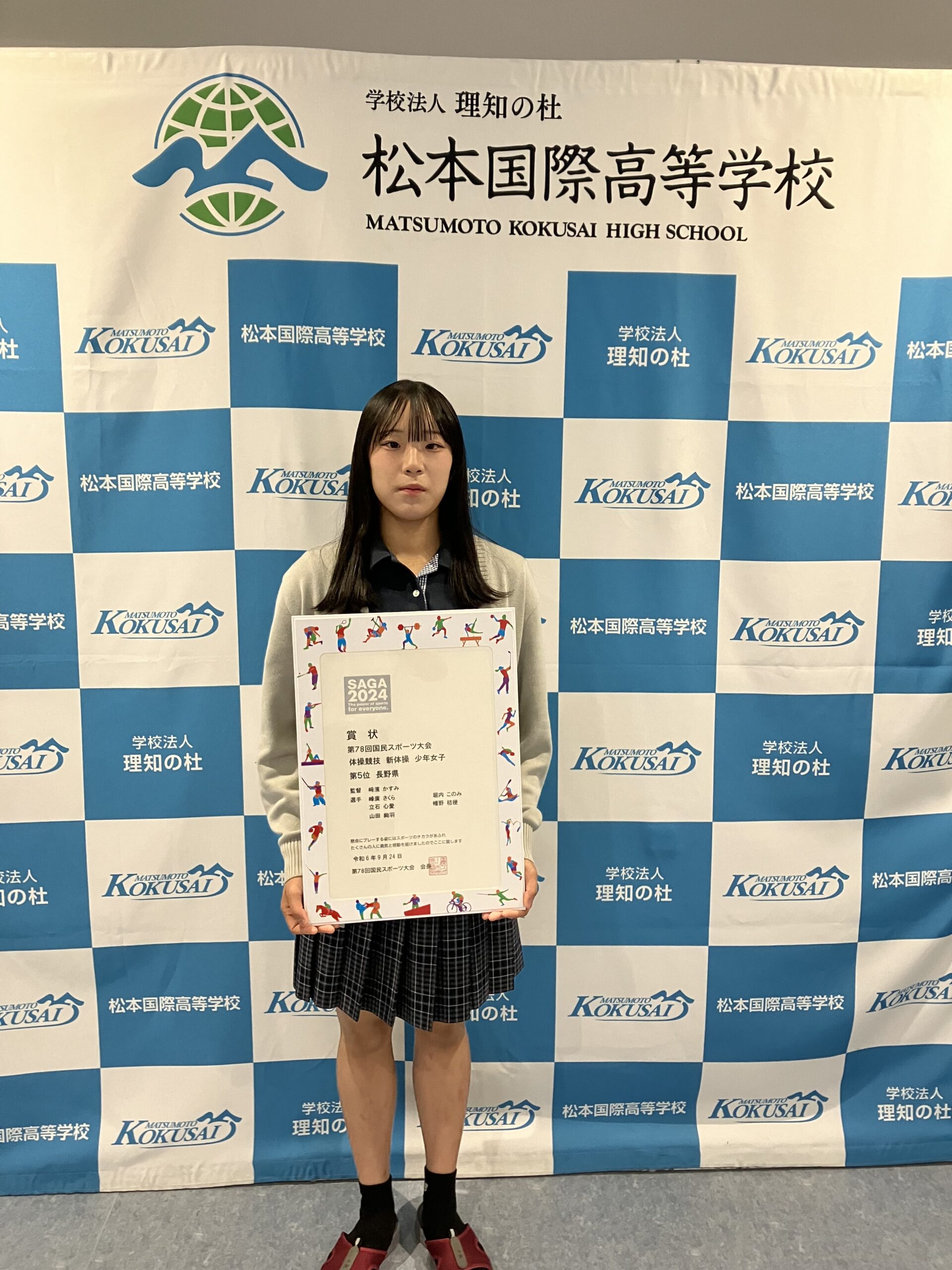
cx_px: 476
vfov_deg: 63.4
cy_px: 635
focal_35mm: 28
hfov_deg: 49.7
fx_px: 1027
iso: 160
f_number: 1.8
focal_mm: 3.99
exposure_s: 1/60
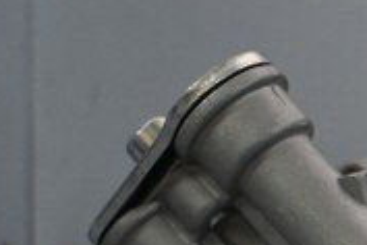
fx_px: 1190
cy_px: 291
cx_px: 562
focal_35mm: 117
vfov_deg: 11.5
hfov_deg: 16.0
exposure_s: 1/80
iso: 3200
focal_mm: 23
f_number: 4.2
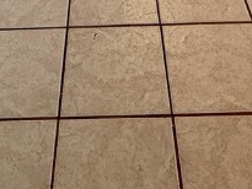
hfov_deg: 27.7
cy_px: -276
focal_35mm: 70
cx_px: 114
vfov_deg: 13.9
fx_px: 510
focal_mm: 2.22
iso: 320
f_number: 2.2
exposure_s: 1/120
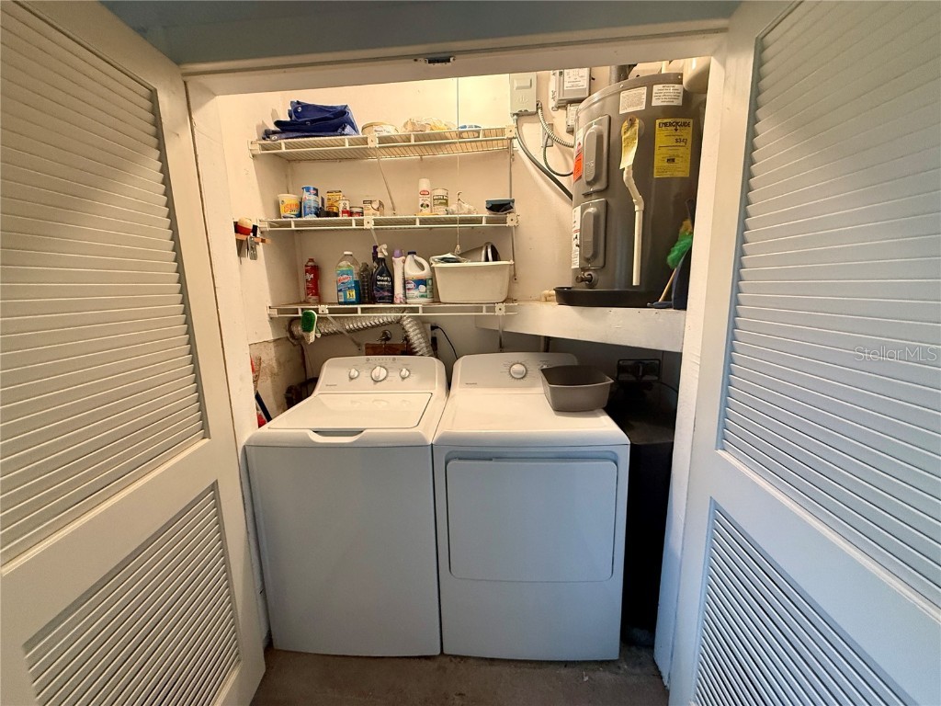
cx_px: 470
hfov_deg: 102.1
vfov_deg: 85.7
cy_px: 353
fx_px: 381
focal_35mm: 14
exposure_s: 1/60
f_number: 2.2
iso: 400
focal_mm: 2.22
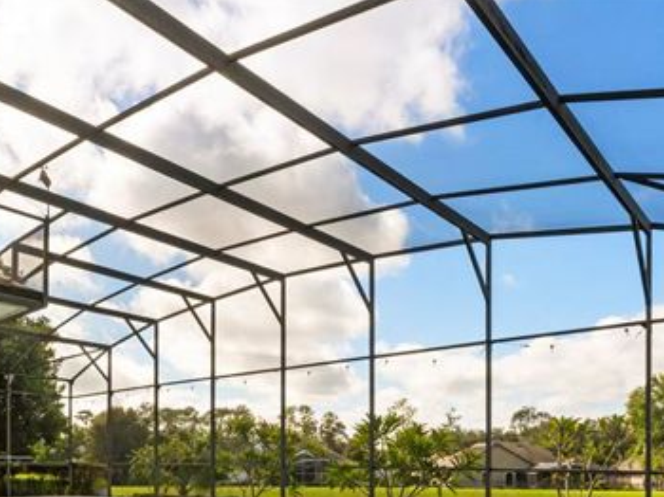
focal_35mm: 31
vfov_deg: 42.1
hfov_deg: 57.6
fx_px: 594
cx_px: 248
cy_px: 437
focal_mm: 16
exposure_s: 1/320
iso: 1250
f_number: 22
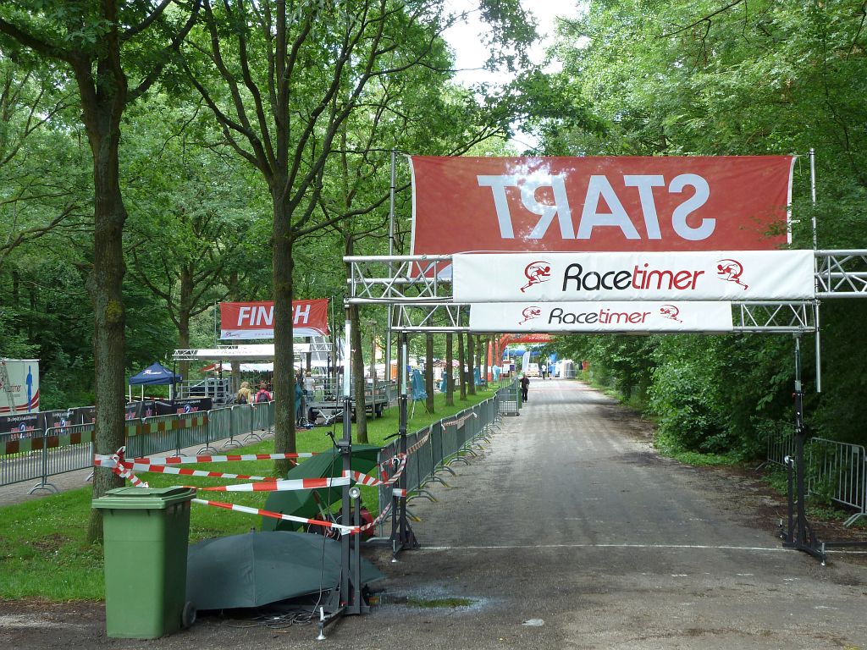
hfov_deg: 39.7
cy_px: 325
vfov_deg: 30.3
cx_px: 434
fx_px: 1202
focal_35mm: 48
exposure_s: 1/30
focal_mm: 7.9
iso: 100
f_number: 3.8
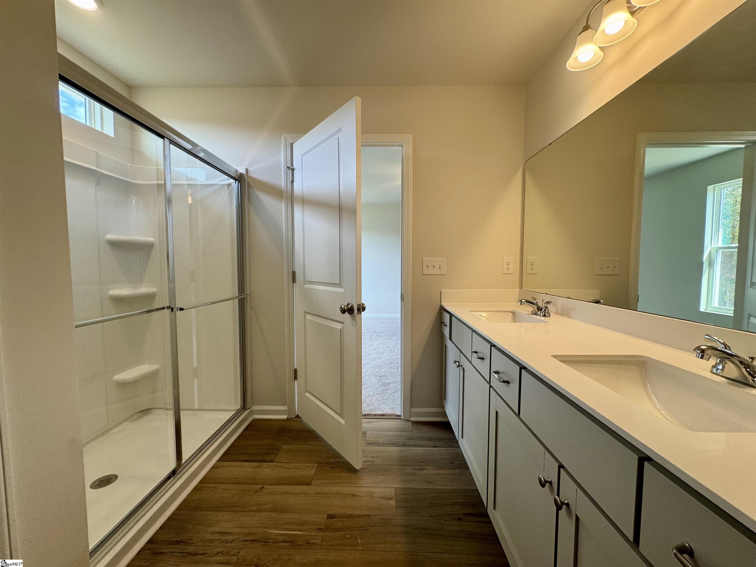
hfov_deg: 102.1
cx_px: 378
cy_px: 284
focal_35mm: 14
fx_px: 306
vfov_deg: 85.7
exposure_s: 1/120
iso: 80
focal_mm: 2.22
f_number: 2.2
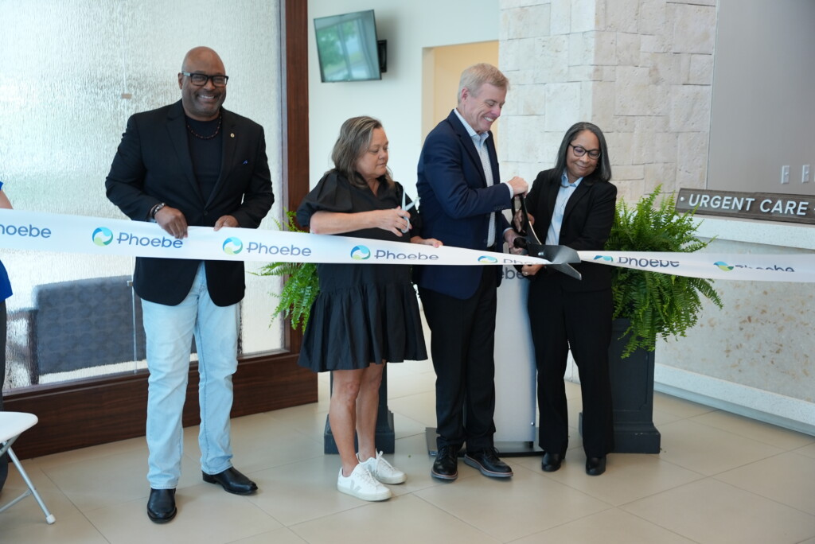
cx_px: 408
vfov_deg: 32.4
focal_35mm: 41
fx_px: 938
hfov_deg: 47.0
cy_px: 272
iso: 800
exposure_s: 1/125
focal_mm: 41.4
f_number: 2.8
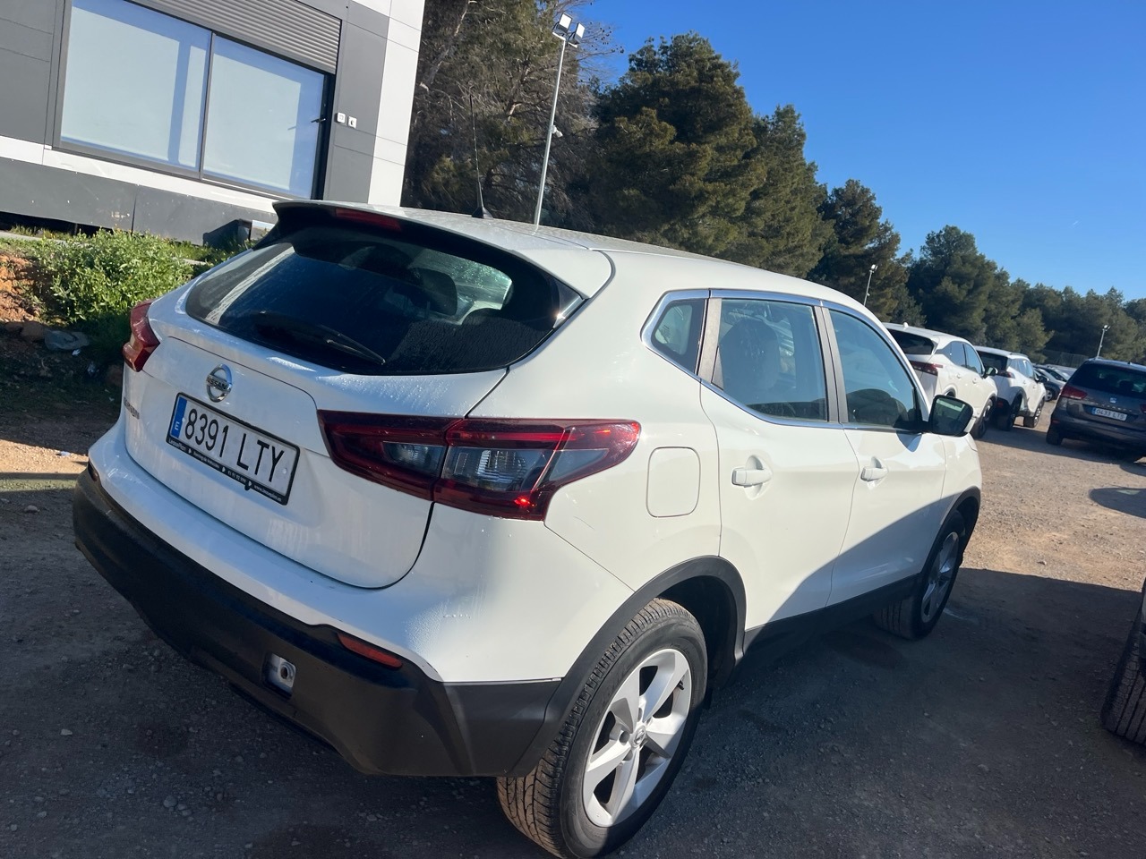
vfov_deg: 53.1
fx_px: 861
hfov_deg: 67.3
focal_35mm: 26
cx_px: 573
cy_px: 430
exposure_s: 1/5076
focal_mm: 5.1
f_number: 1.6
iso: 50
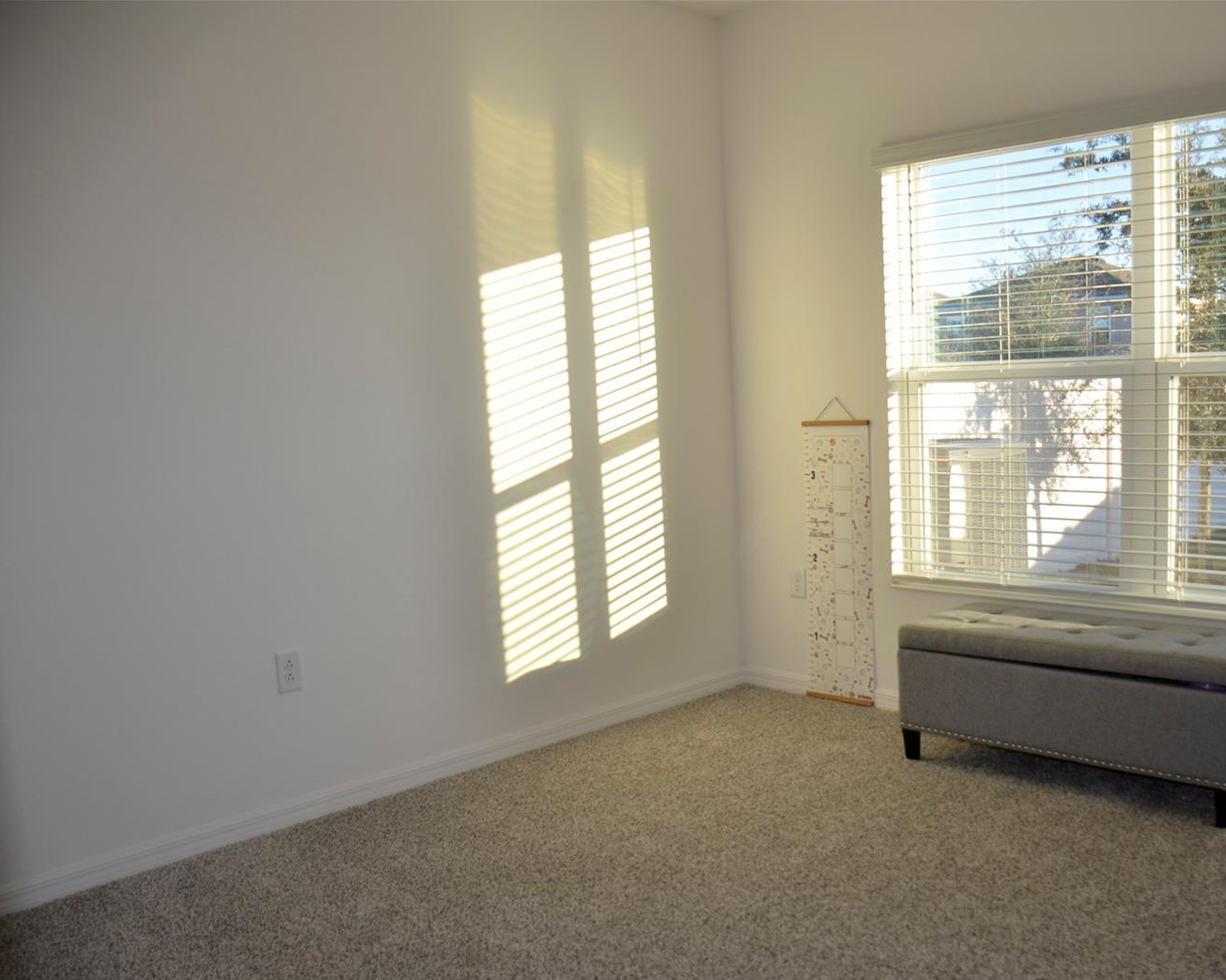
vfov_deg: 47.1
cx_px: 727
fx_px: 1125
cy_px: 496
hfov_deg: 56.8
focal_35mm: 31
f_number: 4
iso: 200
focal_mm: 18
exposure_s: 1/250
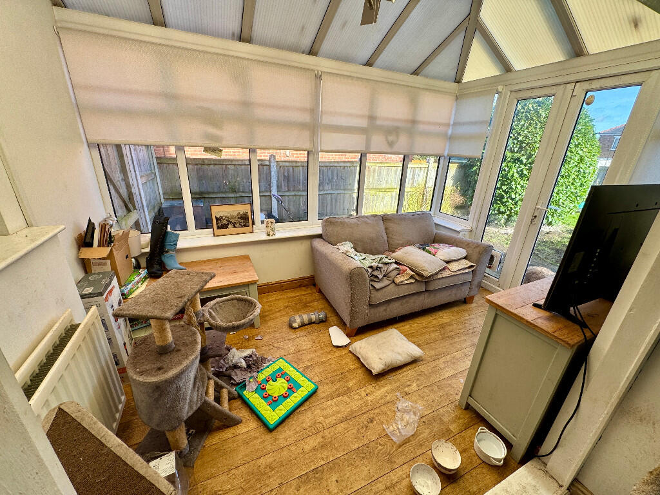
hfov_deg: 102.1
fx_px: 267
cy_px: 248
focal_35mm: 14
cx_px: 330
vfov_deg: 85.7
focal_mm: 2.22
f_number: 2.2
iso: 40
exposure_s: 1/198
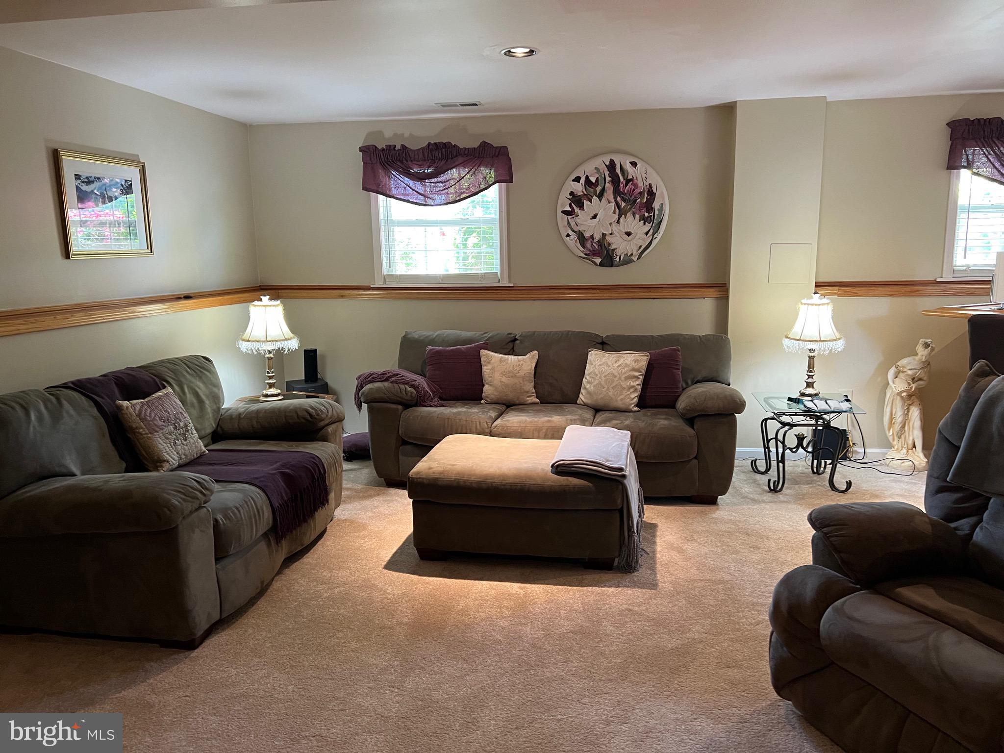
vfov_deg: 53.1
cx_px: 502
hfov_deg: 67.3
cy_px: 376
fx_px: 754
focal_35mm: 26
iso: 200
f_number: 1.5
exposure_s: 1/60
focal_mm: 5.7
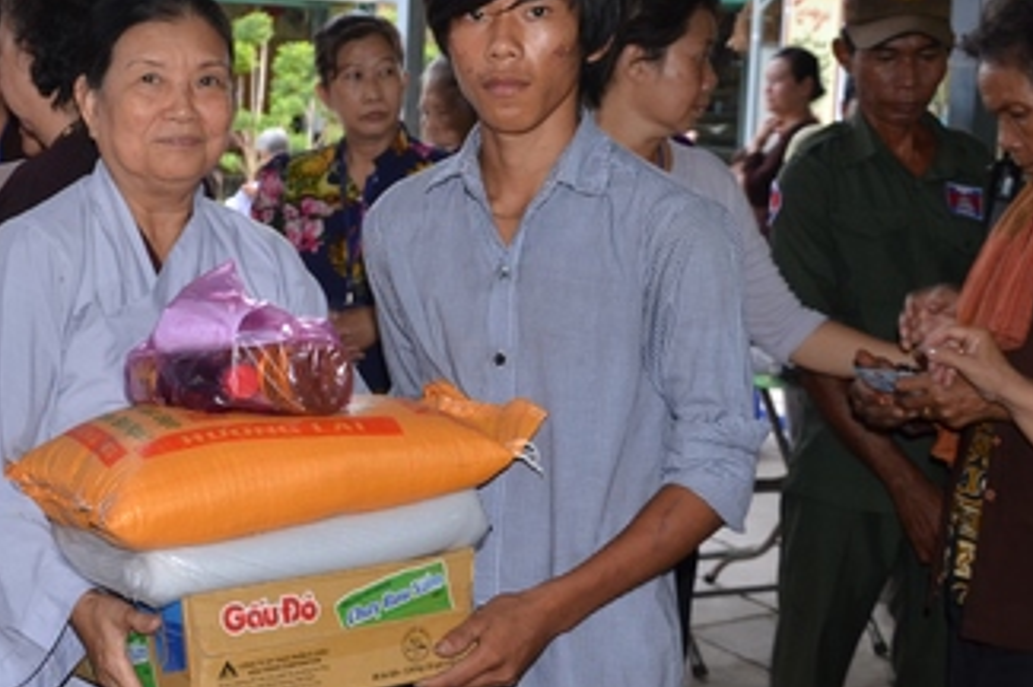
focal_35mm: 54
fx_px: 1548
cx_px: 261
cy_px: 199
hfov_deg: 36.1
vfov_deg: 24.8
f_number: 4.5
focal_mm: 18
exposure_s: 1/60
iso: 640
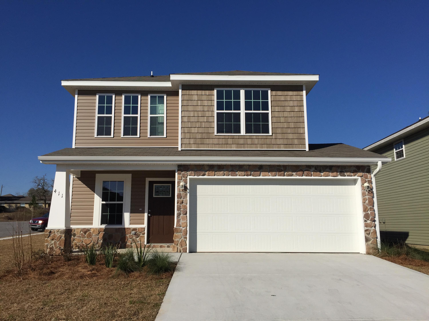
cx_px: 214
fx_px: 359
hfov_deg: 61.7
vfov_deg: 48.2
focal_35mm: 29
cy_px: 160
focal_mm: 4.15
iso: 32
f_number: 2.2
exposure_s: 1/5650
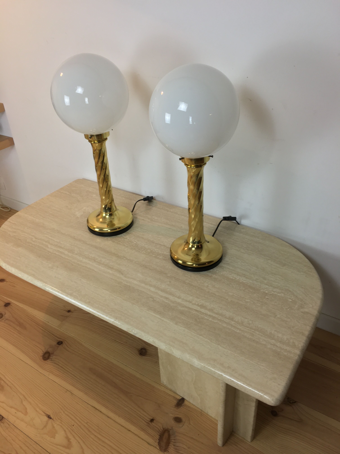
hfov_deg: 48.2
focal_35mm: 29
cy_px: 227
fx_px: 380
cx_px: 170
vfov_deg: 61.7
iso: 32
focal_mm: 4.15
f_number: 2.2
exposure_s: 1/33
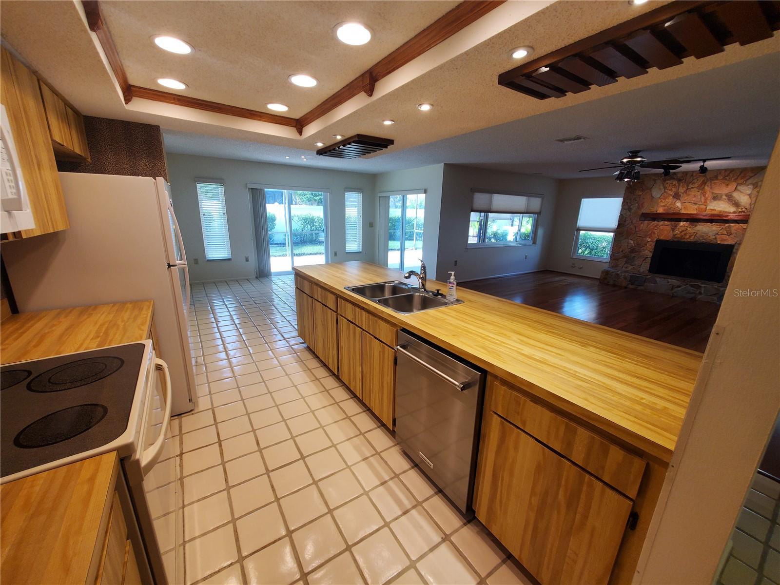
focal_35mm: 13
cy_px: 292
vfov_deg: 89.9
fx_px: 293
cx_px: 390
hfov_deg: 106.2
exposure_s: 1/60
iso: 100
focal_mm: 1.8
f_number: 2.2
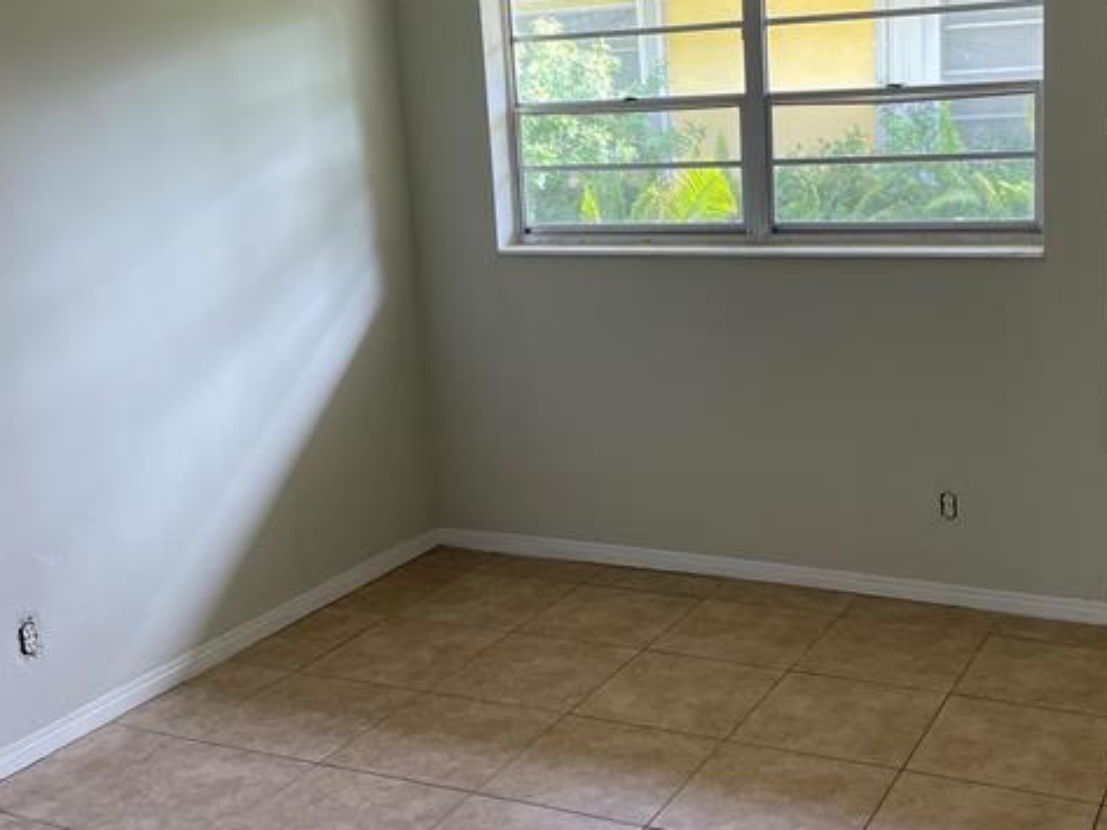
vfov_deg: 32.8
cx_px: 651
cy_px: 351
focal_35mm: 44
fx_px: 1407
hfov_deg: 42.8
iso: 64
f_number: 1.6
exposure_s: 1/120
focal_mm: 4.2
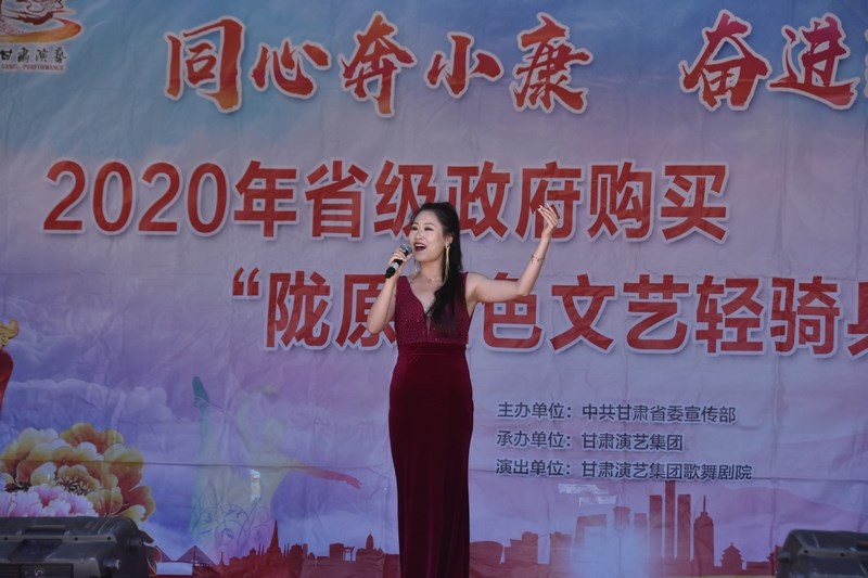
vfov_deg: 9.6
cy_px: 289
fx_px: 3435
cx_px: 434
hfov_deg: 14.4
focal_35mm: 142
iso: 1250
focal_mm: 95
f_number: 7.1
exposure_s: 1/800
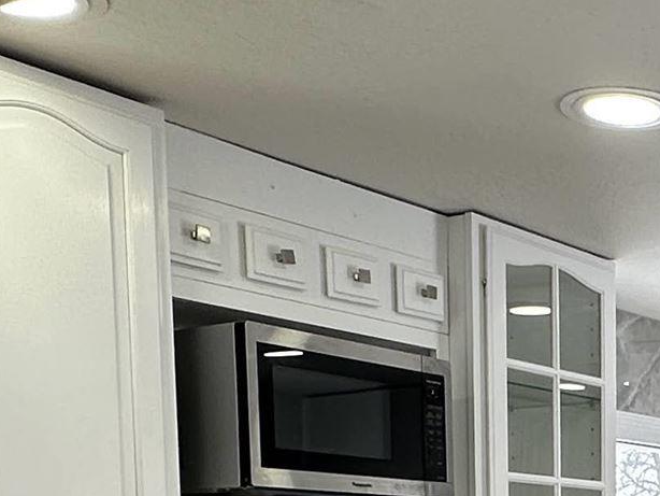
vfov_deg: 19.2
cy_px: 670
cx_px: 818
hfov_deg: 24.7
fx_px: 1335
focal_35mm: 70
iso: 40
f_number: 2.2
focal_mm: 2.22
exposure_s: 1/99
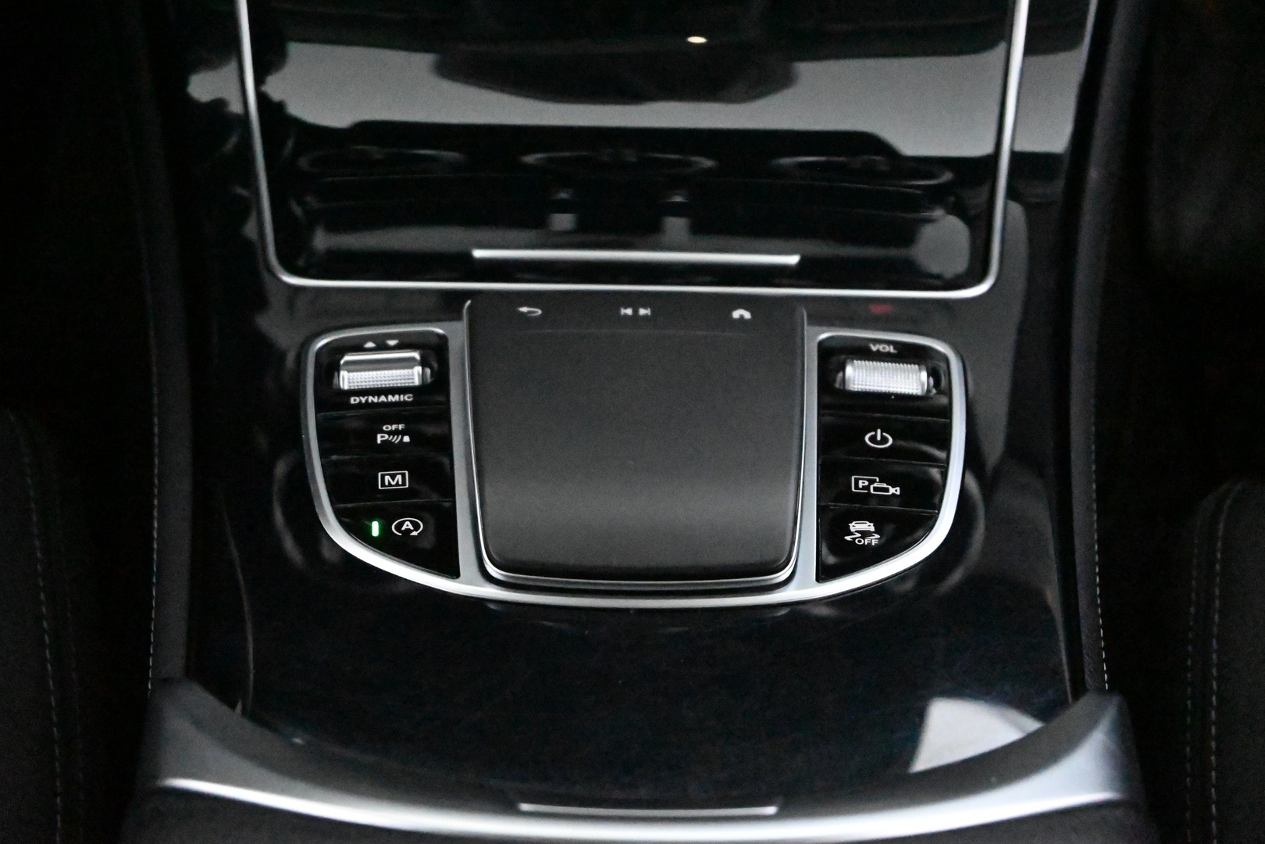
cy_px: 422
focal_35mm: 75
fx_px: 2635
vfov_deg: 18.2
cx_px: 632
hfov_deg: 27.0
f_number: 6.3
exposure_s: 1/80
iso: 36000
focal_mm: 50
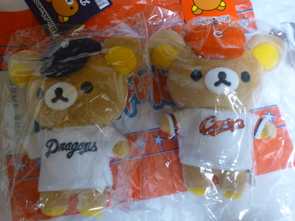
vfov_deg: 35.1
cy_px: 110
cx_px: 148
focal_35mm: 41
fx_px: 349
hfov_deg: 45.8
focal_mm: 7.3
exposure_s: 1/4
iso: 400
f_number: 3.7
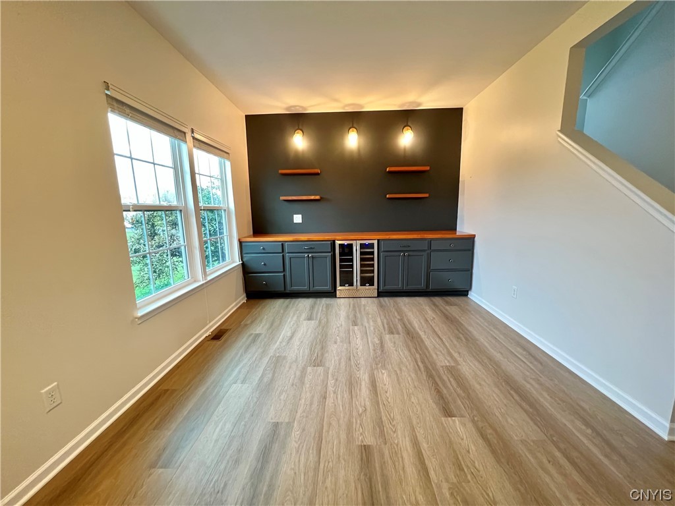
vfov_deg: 89.9
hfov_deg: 106.2
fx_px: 253
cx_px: 338
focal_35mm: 13
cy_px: 253
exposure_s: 1/40
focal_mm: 1.57
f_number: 1.8
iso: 800
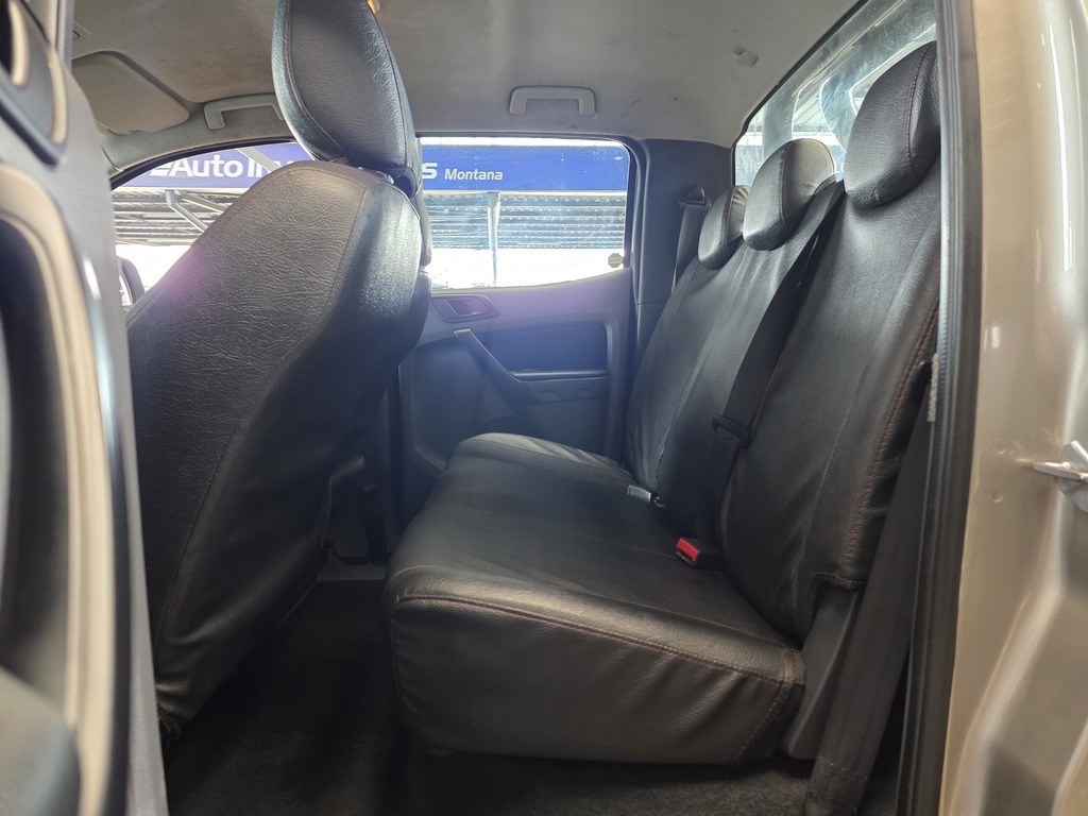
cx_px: 544
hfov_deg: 73.9
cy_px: 408
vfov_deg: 58.9
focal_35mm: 23
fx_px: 723
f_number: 1.7
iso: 500
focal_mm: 6.25
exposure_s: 1/100
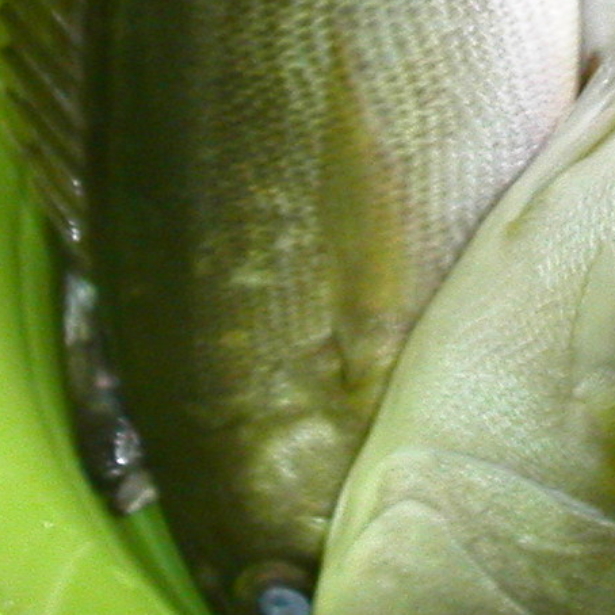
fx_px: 3377
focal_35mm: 168
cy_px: -306
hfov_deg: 10.3
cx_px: 722
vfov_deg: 10.1
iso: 200
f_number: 2.8
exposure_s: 1/30
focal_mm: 7.8
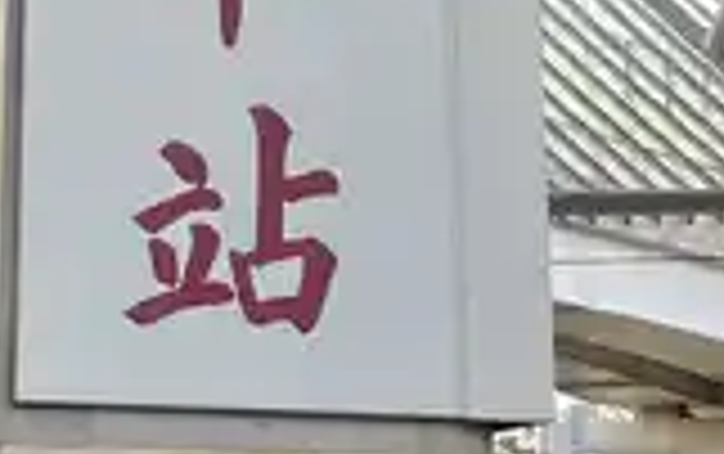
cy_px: -117
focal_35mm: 137
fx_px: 2706
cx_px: 121
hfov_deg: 15.1
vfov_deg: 9.4
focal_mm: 5.1
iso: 40
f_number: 1.6
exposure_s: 1/120
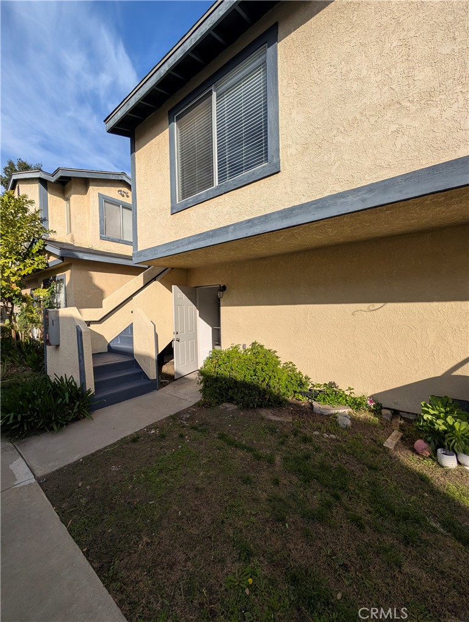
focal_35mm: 12
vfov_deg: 110.4
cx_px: 234
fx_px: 216
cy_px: 311
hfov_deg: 94.7
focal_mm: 2.02
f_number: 1.7
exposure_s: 1/3448
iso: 52
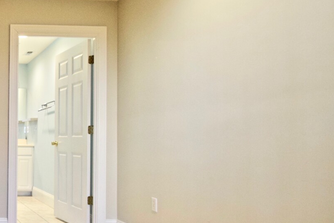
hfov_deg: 38.9
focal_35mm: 38
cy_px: 129
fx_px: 353
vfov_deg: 35.0
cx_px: -55
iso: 800
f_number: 3.5
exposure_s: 1/60
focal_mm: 10
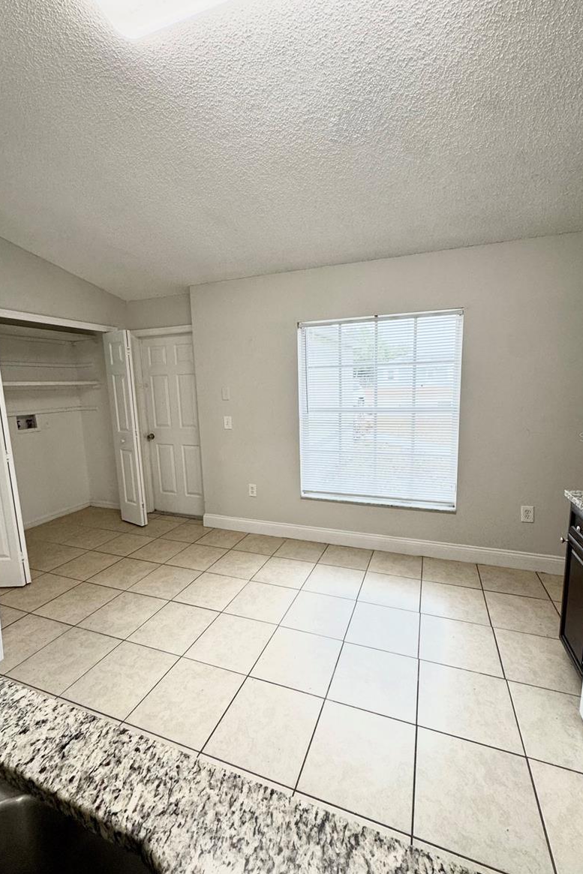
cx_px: 295
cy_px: 437
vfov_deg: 100.4
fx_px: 364
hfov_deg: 77.3
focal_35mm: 15
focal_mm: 2.22
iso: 160
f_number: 2.2
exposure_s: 1/120
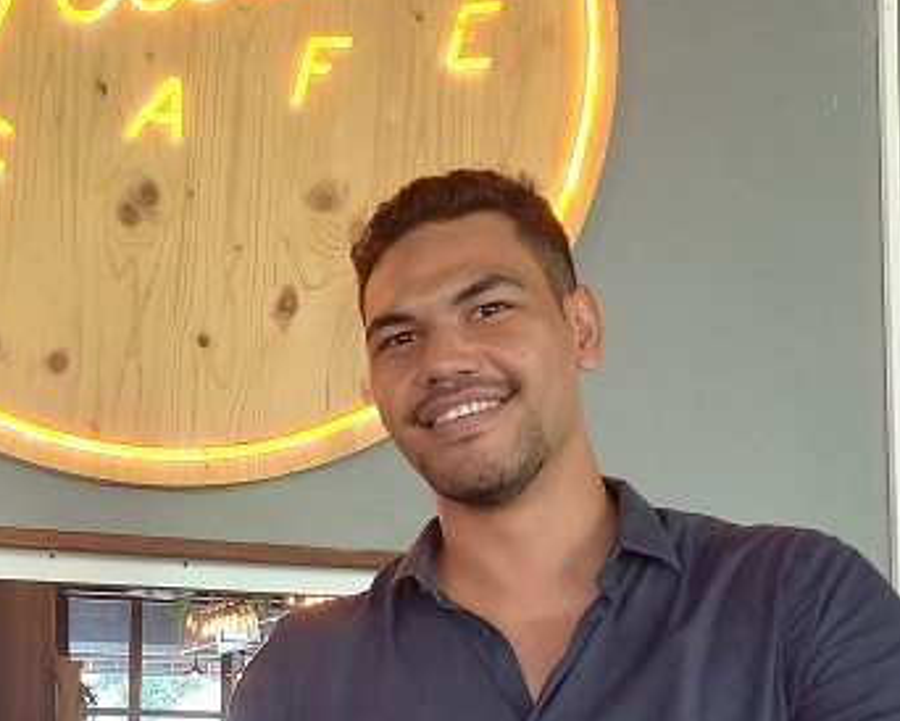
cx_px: 100
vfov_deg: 25.9
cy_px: 632
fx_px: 1519
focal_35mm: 57
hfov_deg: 31.5
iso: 320
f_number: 1.8
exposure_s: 1/25
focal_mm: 4.65
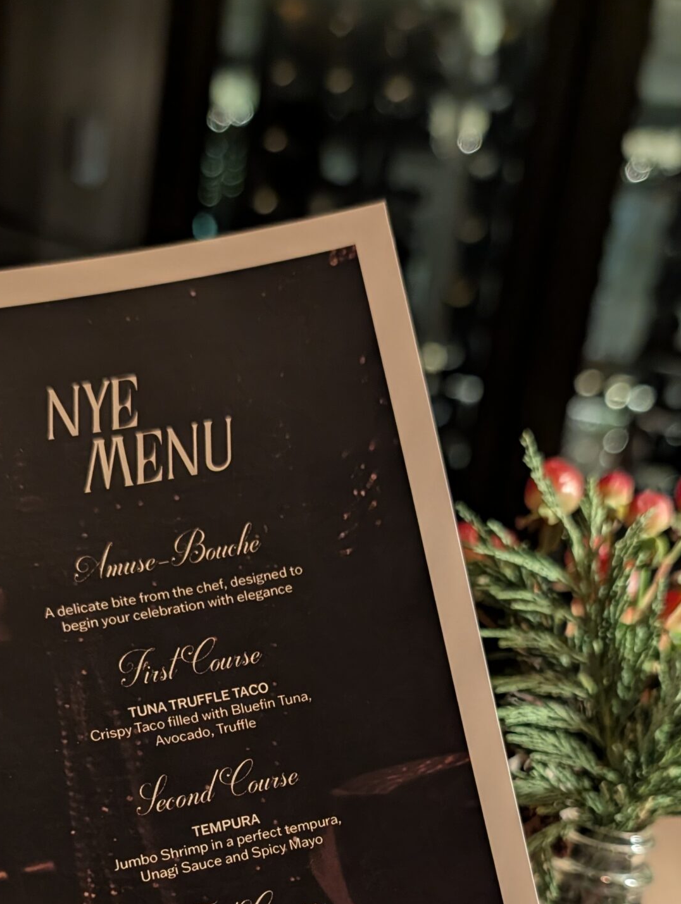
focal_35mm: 43
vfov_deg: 41.1
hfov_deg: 33.6
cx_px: 278
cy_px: 775
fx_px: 1125
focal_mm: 6.9
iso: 1075
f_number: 1.68
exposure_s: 1/87.6
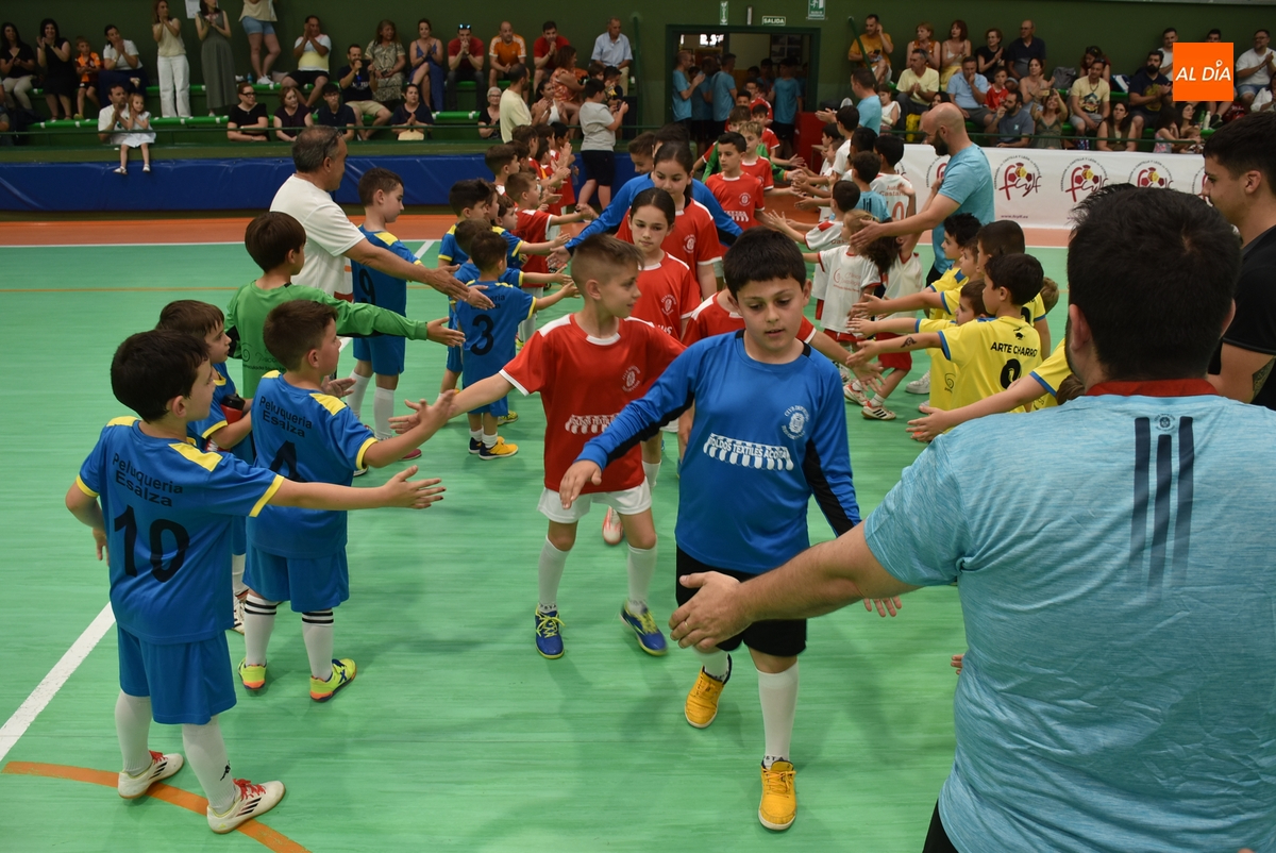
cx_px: 638
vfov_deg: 48.0
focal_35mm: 27
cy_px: 426
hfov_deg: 67.3
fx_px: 958
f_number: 4.5
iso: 400
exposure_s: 1/80
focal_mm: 18
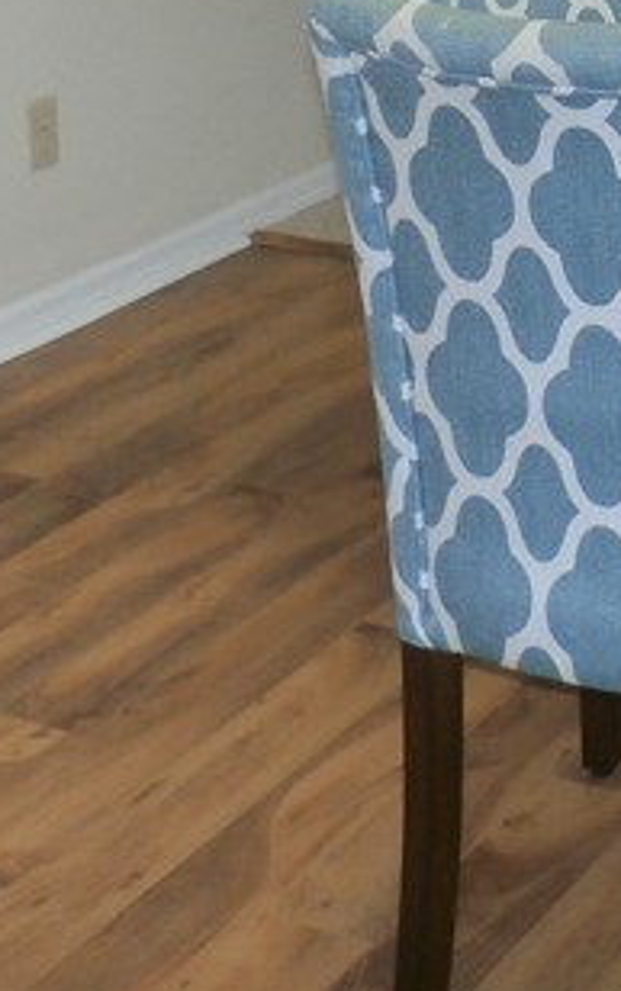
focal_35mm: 88
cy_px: -199
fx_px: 2378
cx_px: 756
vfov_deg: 21.8
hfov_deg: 14.4
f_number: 3
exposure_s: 1/30
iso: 200
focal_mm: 4.5
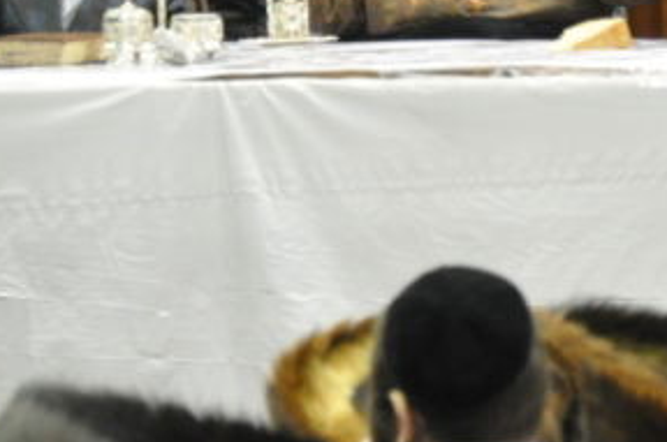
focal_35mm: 480
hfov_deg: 4.3
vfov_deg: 2.9
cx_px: 563
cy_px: -97
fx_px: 8878
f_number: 5.6
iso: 1600
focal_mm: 90
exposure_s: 1/20
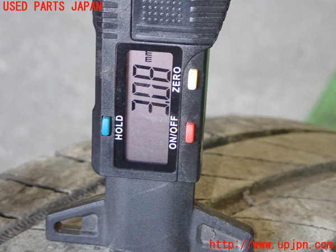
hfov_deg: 23.8
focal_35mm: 82
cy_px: 126
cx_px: 168
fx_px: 796
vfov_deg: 18.0
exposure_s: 1/50
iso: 800
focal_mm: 14.62
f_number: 4.3
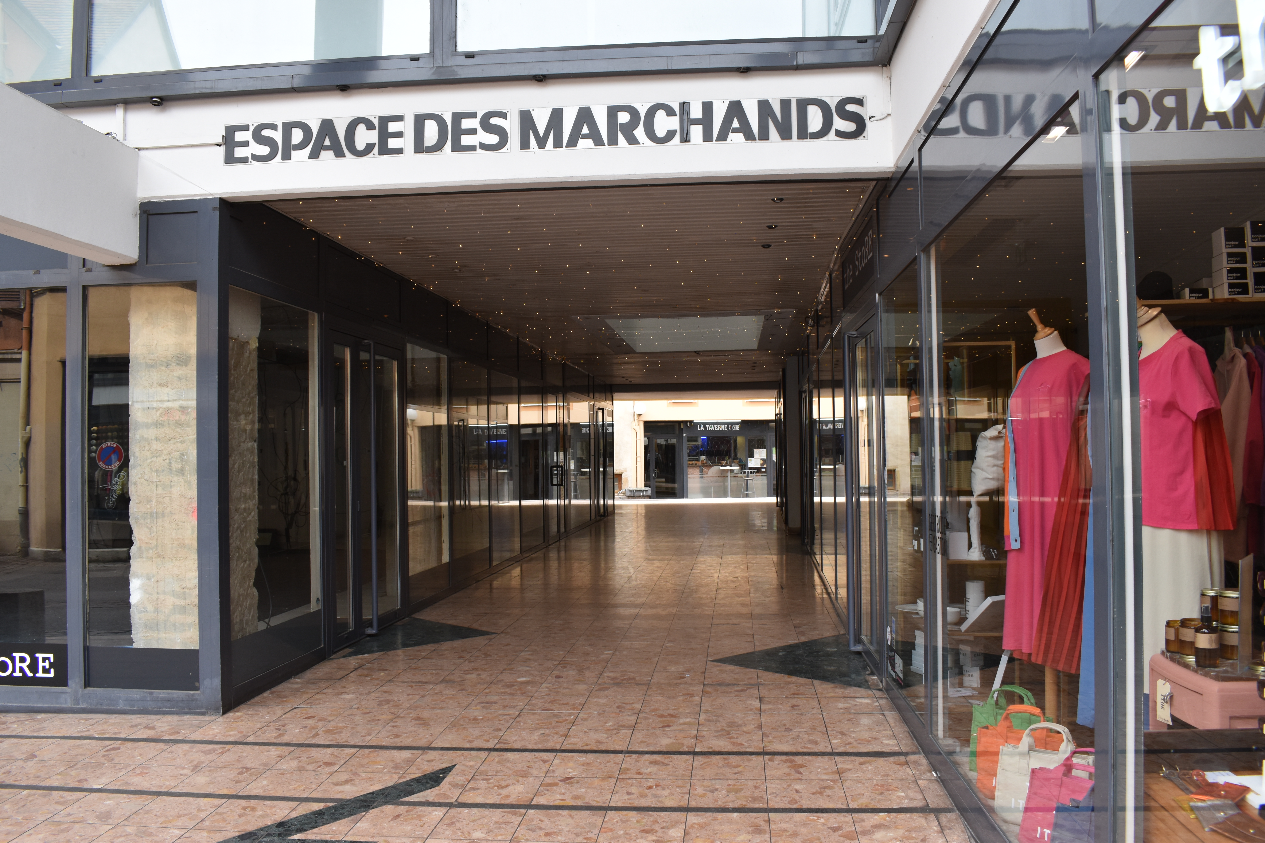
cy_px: 422
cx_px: 632
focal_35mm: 27
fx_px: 949
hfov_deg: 67.4
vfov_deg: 47.9
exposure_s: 1/160
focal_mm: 18
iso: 400
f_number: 7.1
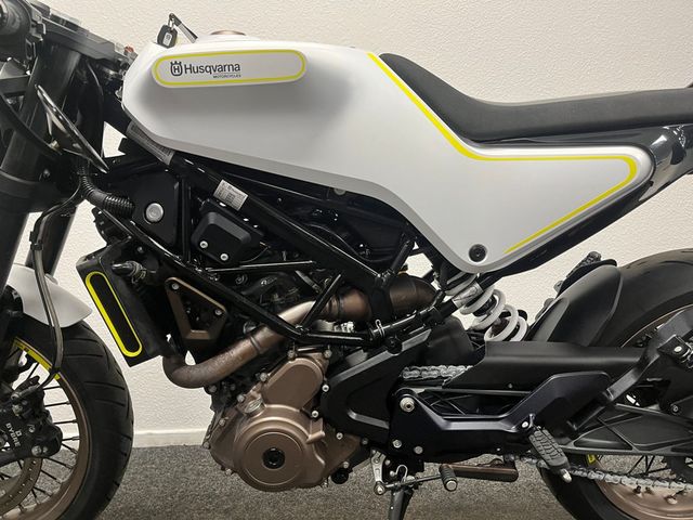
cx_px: 346
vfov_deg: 53.1
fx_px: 521
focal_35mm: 26
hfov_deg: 67.3
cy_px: 260
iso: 125
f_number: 1.6
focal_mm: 5.1
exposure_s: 1/50
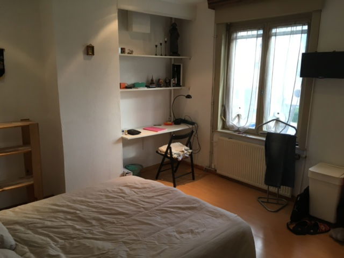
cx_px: 172
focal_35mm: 29
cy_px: 129
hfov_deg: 61.7
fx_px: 288
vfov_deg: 48.2
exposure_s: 1/33
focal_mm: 4.15
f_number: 2.2
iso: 40
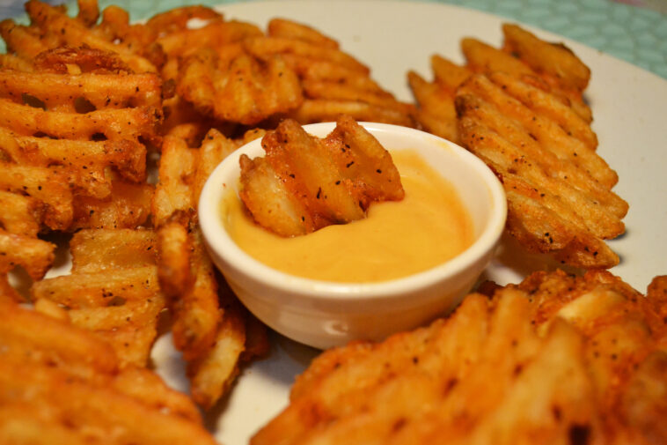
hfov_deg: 38.9
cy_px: 222
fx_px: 945
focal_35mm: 51
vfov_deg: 26.5
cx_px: 334
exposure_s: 1/500
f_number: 5
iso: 3200
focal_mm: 34
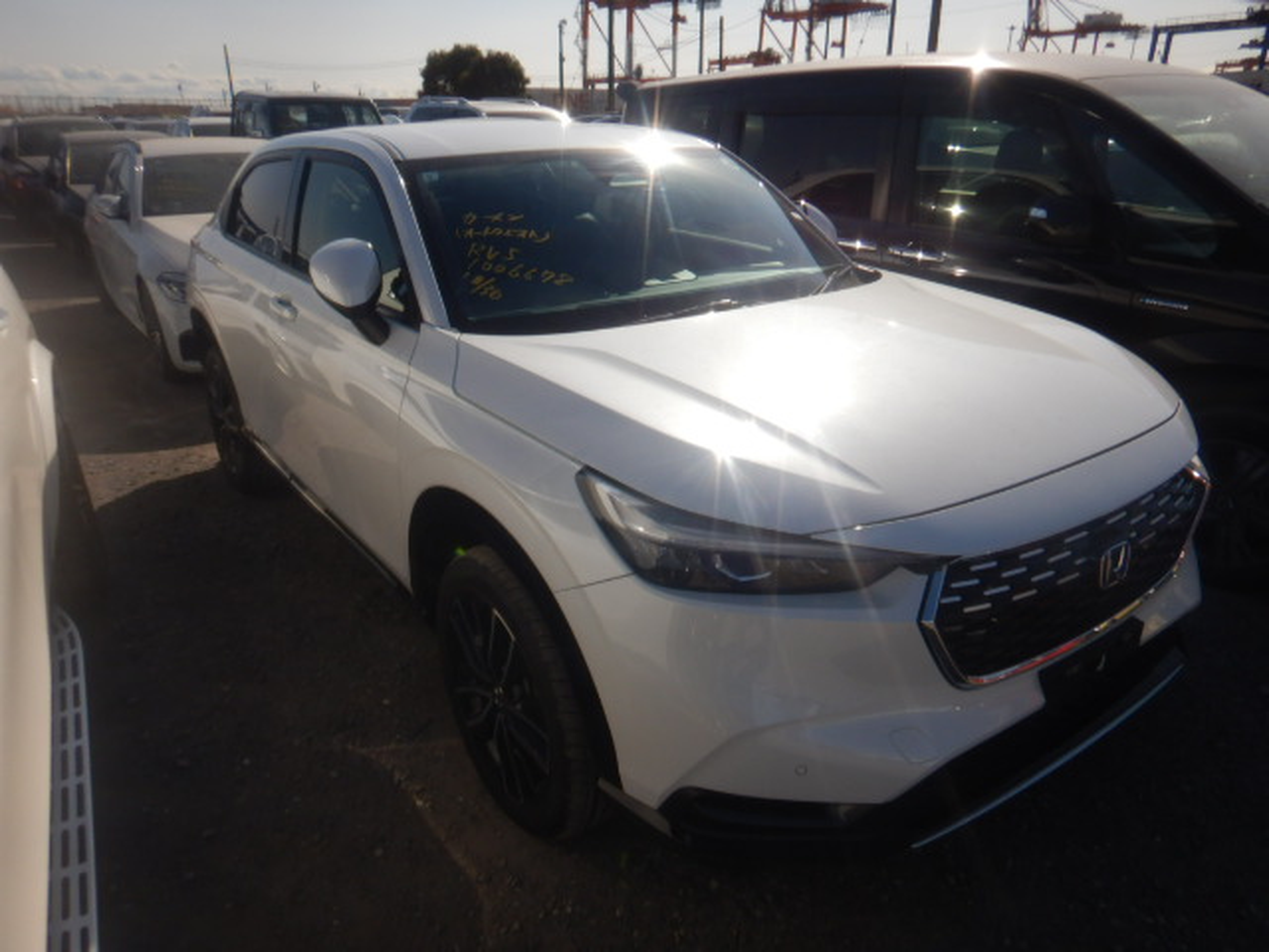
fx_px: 880
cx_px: 634
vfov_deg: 56.8
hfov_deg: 71.6
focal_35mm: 24
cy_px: 476
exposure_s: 1/1000
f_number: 2.8
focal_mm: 4.3
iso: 125
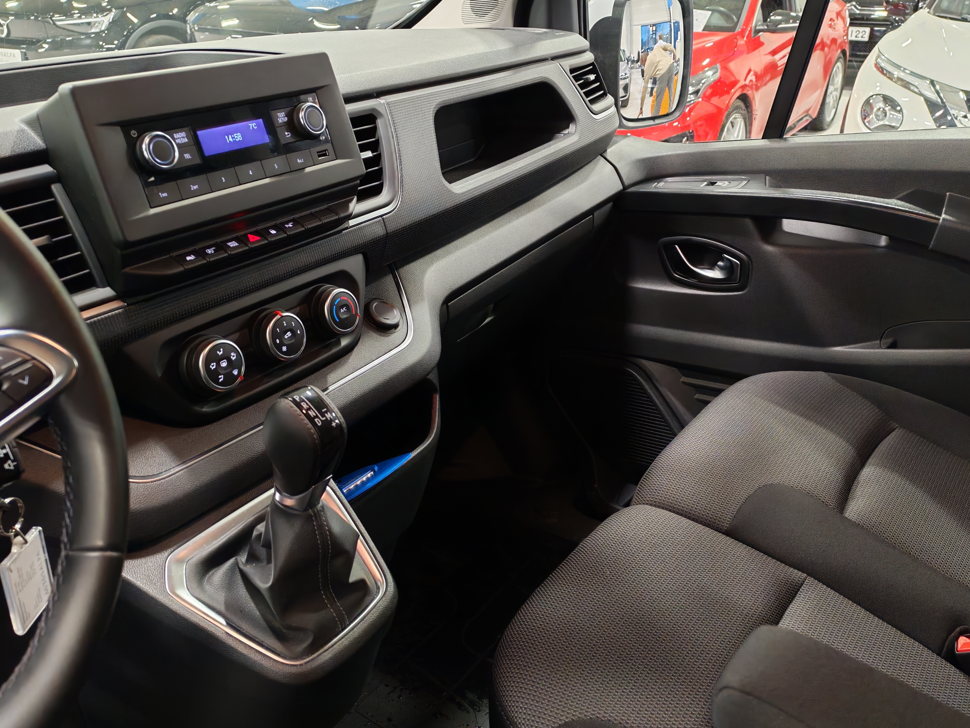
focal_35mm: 33
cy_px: 364
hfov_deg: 55.4
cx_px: 485
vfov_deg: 42.9
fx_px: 925
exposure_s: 1/50
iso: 1103
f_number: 1.9
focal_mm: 6.12
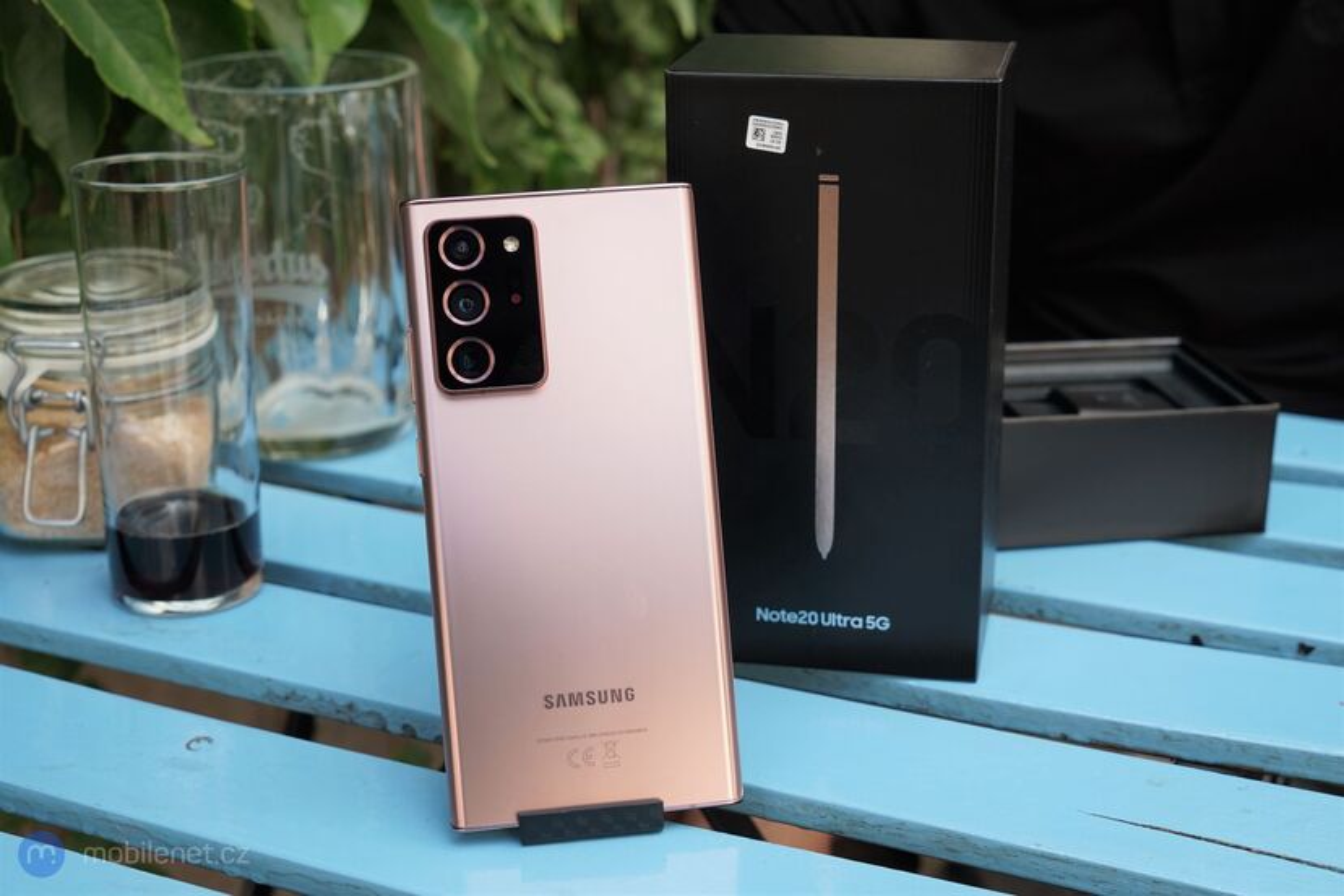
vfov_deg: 29.2
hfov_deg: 42.7
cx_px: 672
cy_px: 448
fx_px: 1717
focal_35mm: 46
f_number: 7.1
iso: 250
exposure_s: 1/160
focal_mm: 46
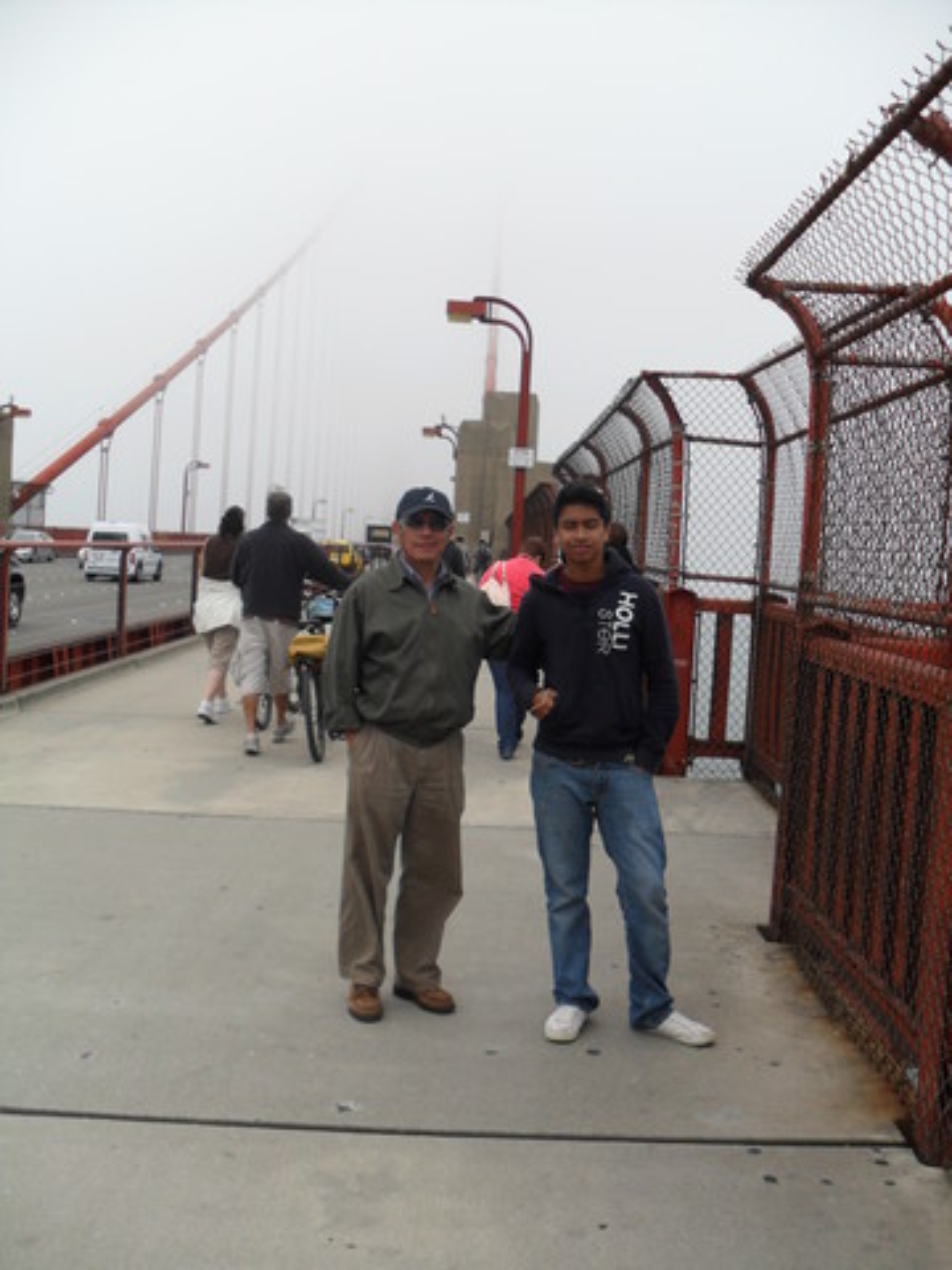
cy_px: 635
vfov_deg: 52.6
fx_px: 1283
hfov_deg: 40.7
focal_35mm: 35
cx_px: 476
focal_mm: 6.3
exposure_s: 1/180
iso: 80
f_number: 7.6
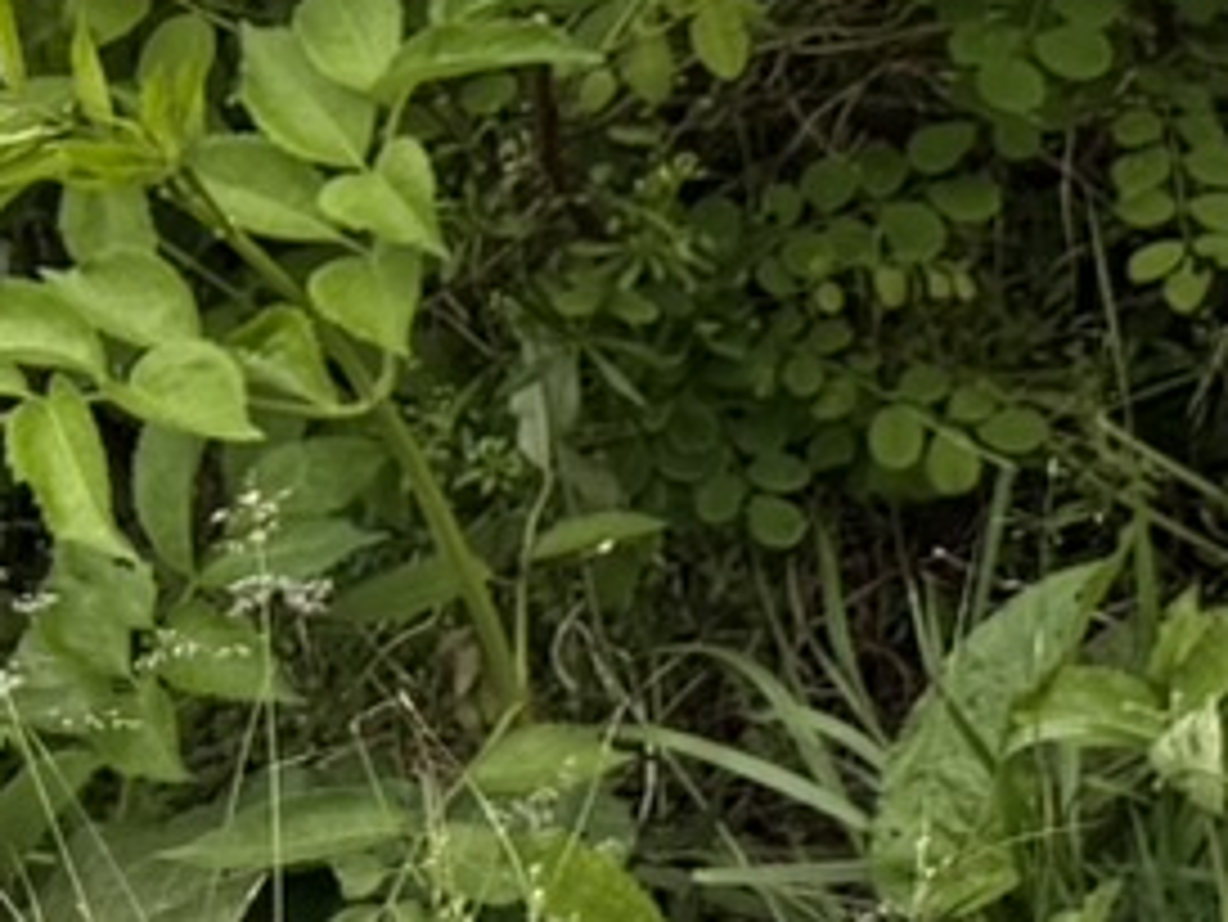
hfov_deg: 8.5
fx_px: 6388
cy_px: -715
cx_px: 4084
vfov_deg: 8.0
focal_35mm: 180
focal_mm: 6.76
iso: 80
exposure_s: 1/168
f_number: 1.78
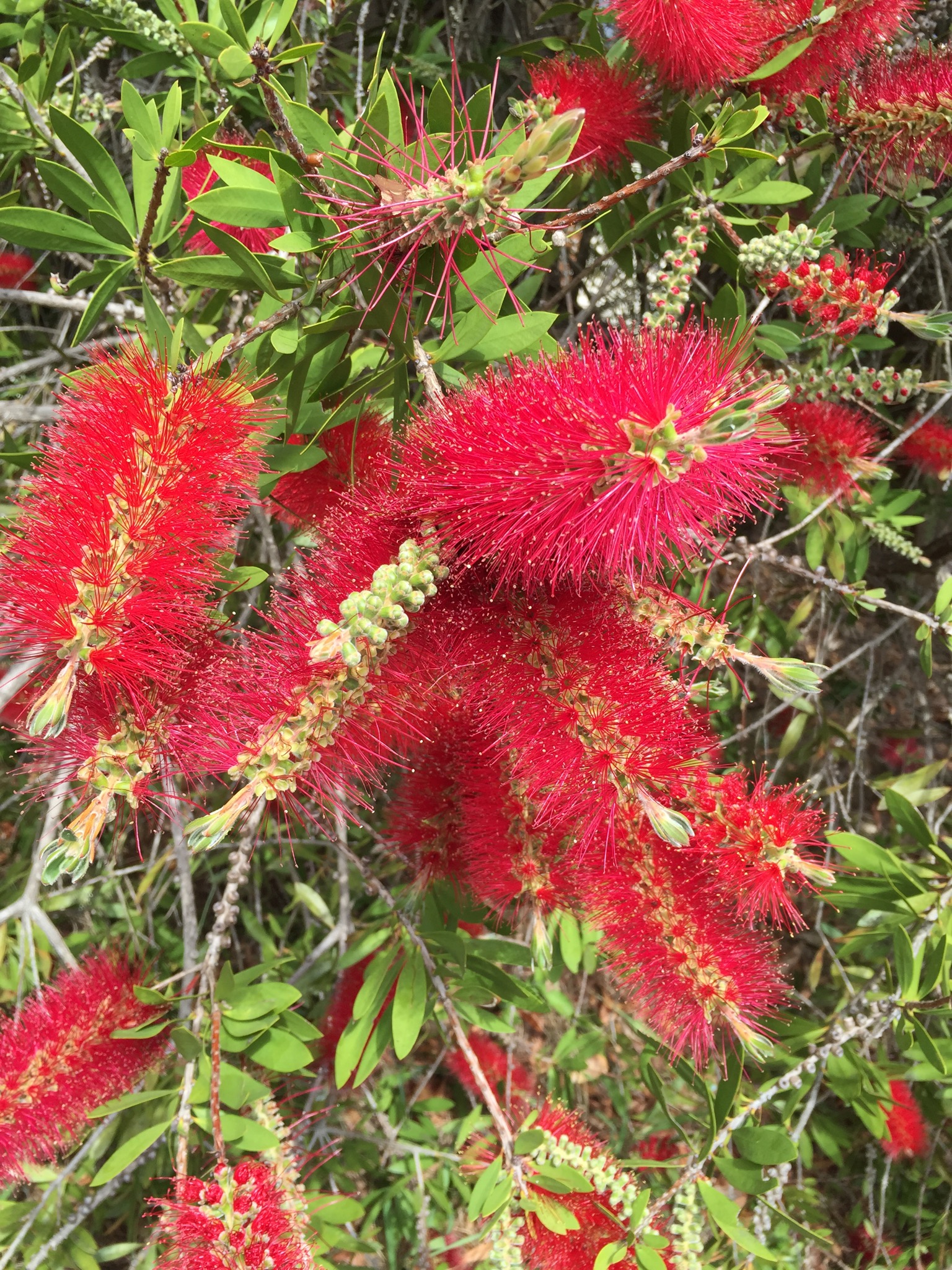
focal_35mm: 29
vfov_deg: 61.7
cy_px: 635
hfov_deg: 48.2
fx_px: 1063
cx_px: 476
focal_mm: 4.15
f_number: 2.2
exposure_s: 1/434
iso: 32
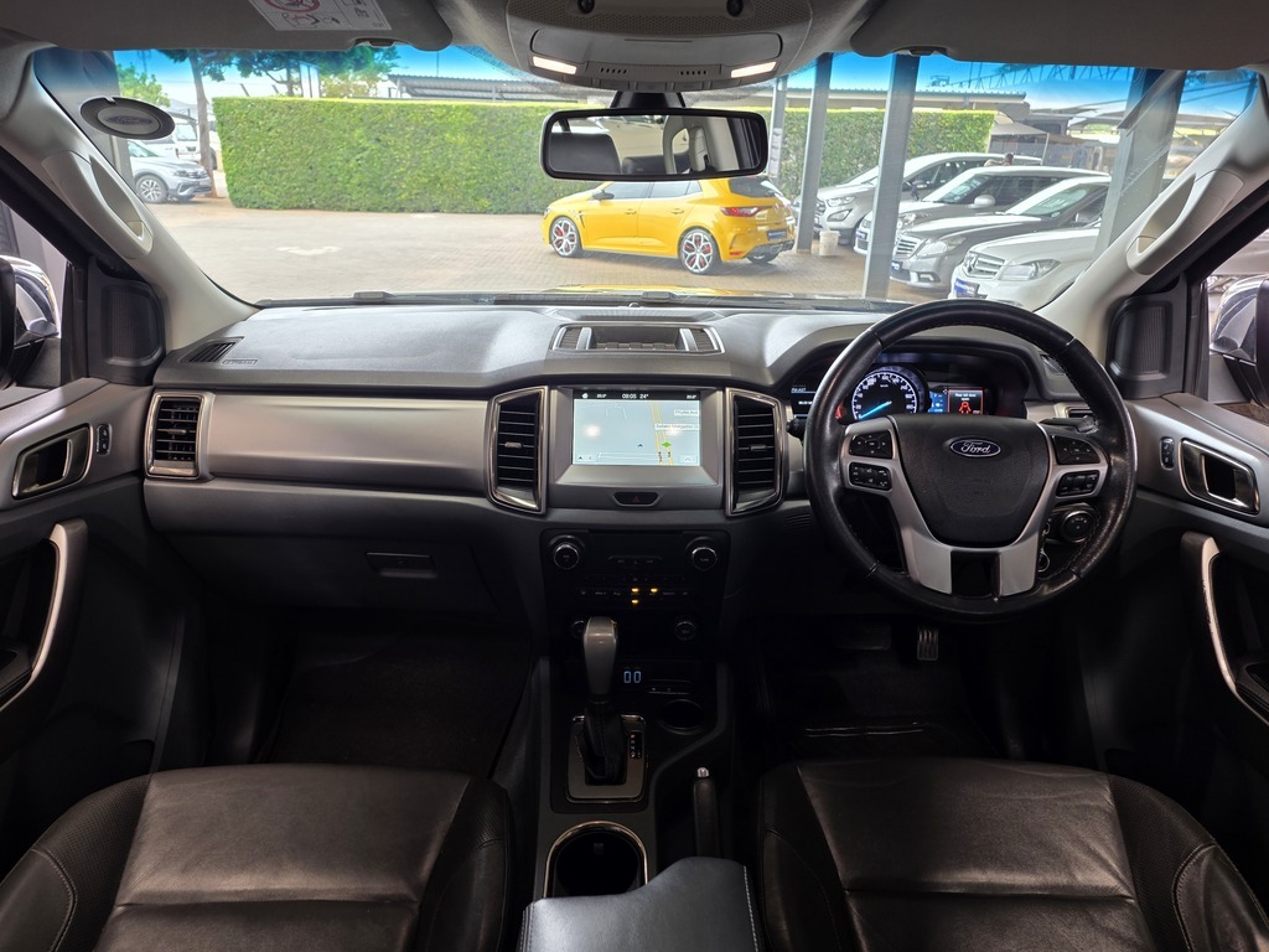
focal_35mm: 23
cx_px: 634
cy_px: 476
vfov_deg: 58.9
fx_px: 843
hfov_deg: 73.9
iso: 80
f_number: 1.7
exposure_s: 1/50
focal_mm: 6.25
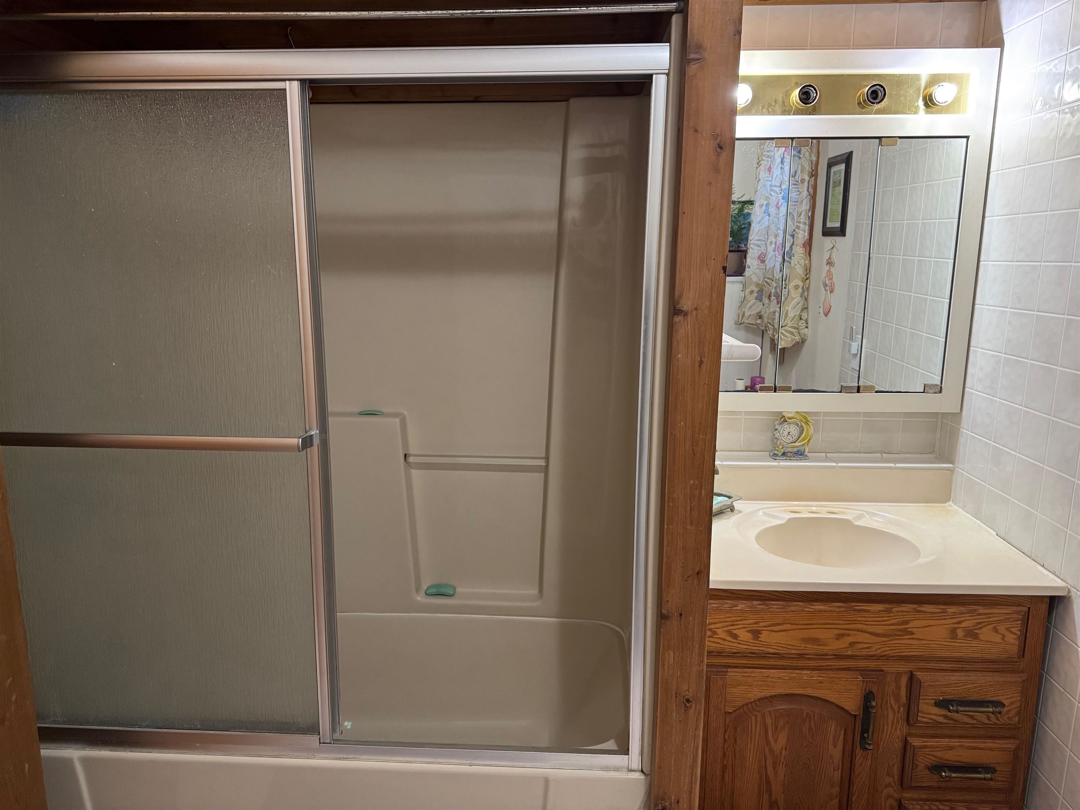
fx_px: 749
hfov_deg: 71.6
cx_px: 540
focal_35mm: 24
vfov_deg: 56.8
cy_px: 405
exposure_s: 1/60
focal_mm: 6.76
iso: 400
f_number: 1.78
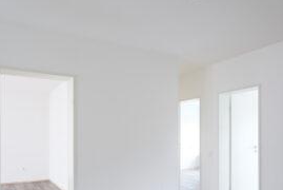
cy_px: 135
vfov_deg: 44.0
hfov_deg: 63.3
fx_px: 228
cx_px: 121
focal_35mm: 29
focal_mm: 16
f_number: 9
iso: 250
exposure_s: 1/8
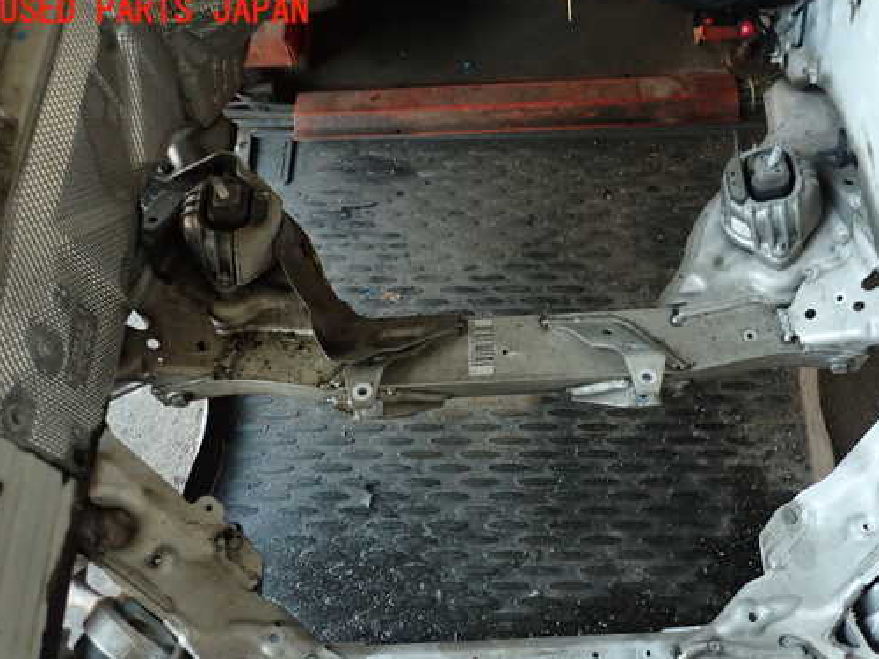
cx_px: 517
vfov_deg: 46.6
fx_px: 762
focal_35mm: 30
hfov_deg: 59.6
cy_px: 385
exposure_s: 1/30
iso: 320
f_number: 2
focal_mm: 4.5
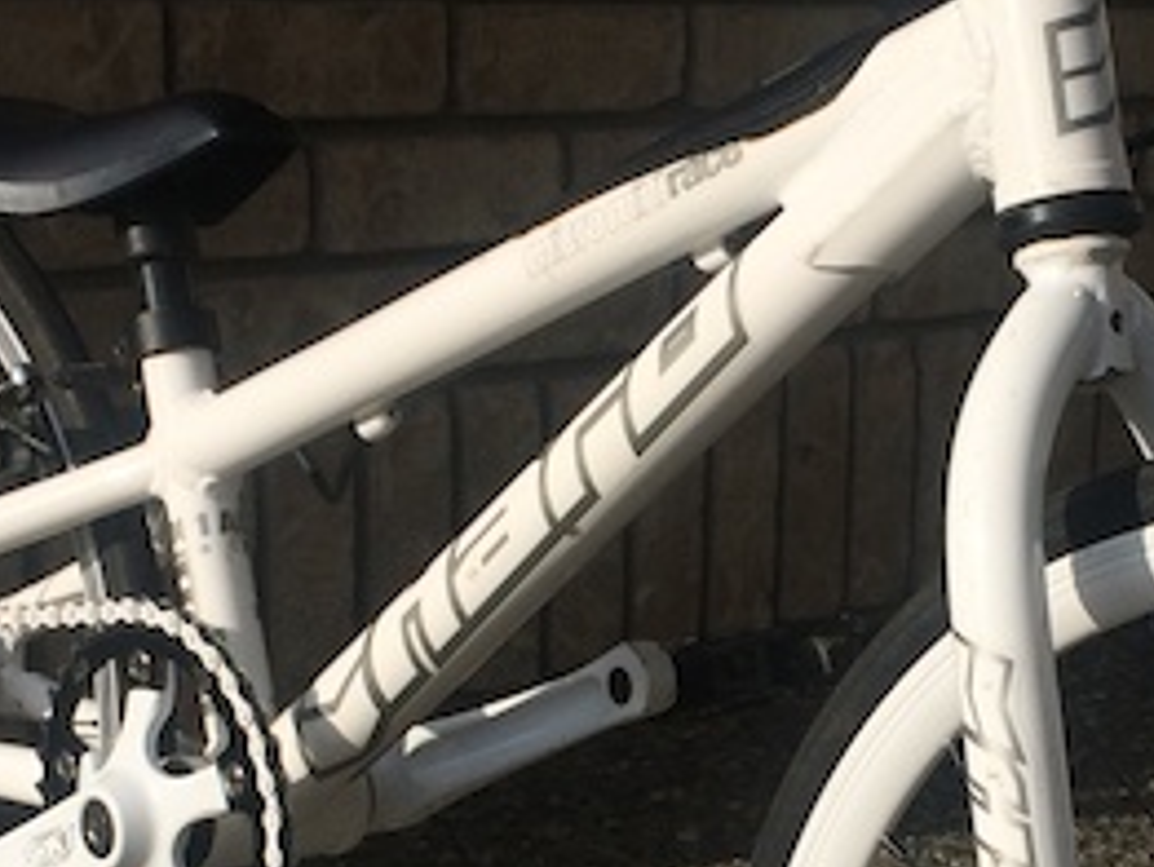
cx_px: 862
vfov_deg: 15.9
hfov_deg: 21.1
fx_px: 3068
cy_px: 787
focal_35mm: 92
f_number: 2.2
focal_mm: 4.12
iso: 32
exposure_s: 1/2740
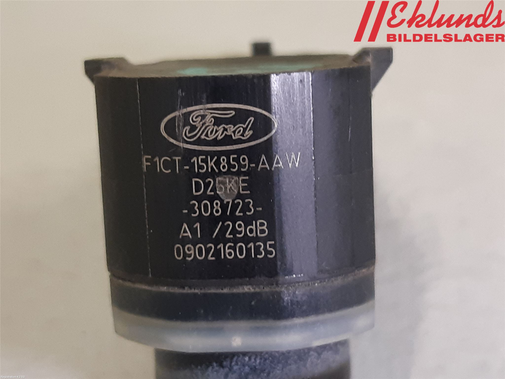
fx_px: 379
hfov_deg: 67.3
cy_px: 190
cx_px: 252
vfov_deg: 53.1
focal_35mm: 26
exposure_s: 1/50
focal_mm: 3.93
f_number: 1.7
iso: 160
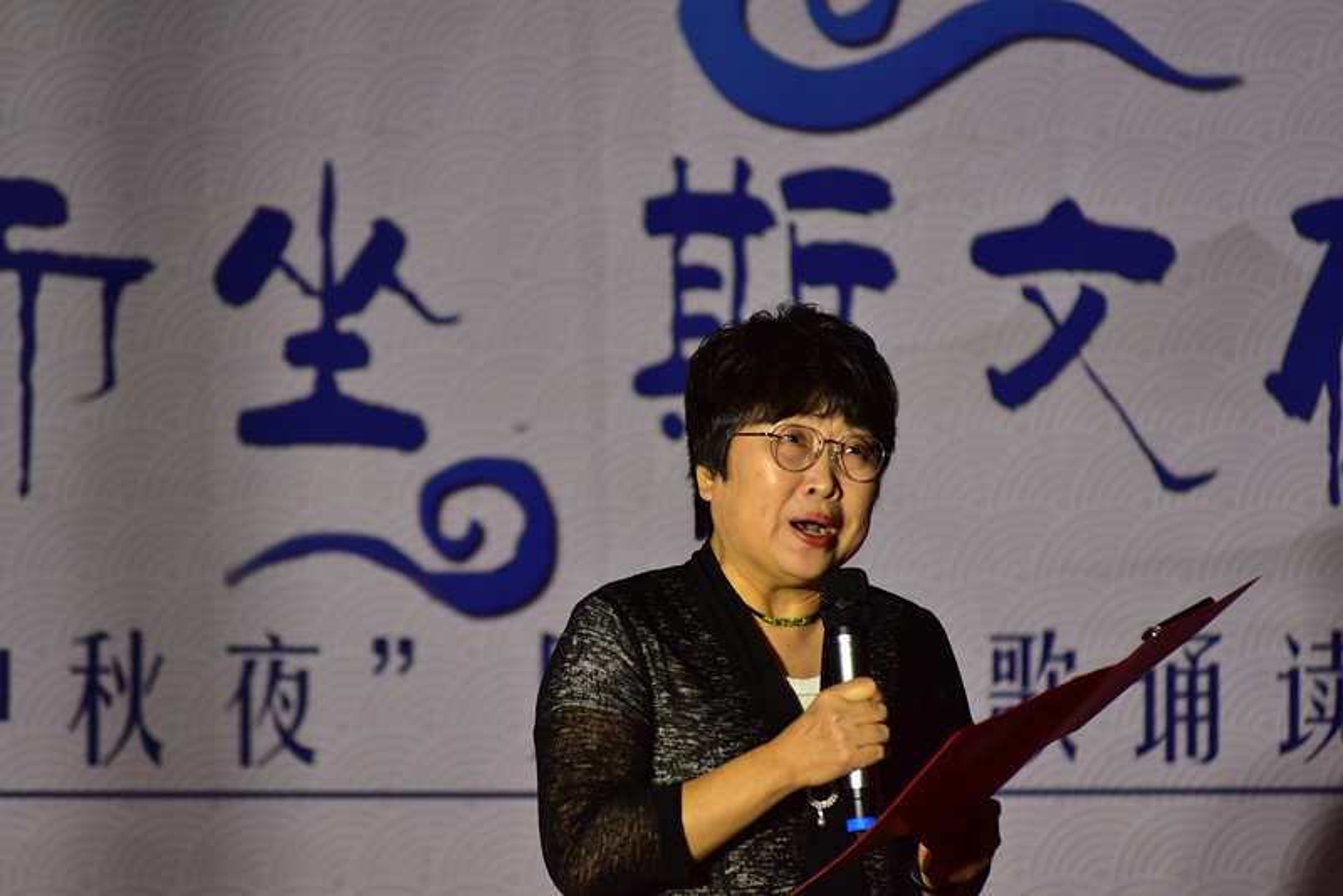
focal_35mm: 200
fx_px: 7463
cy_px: 448
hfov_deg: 10.3
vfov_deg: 6.9
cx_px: 672
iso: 640
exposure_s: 1/200
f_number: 4
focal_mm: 200
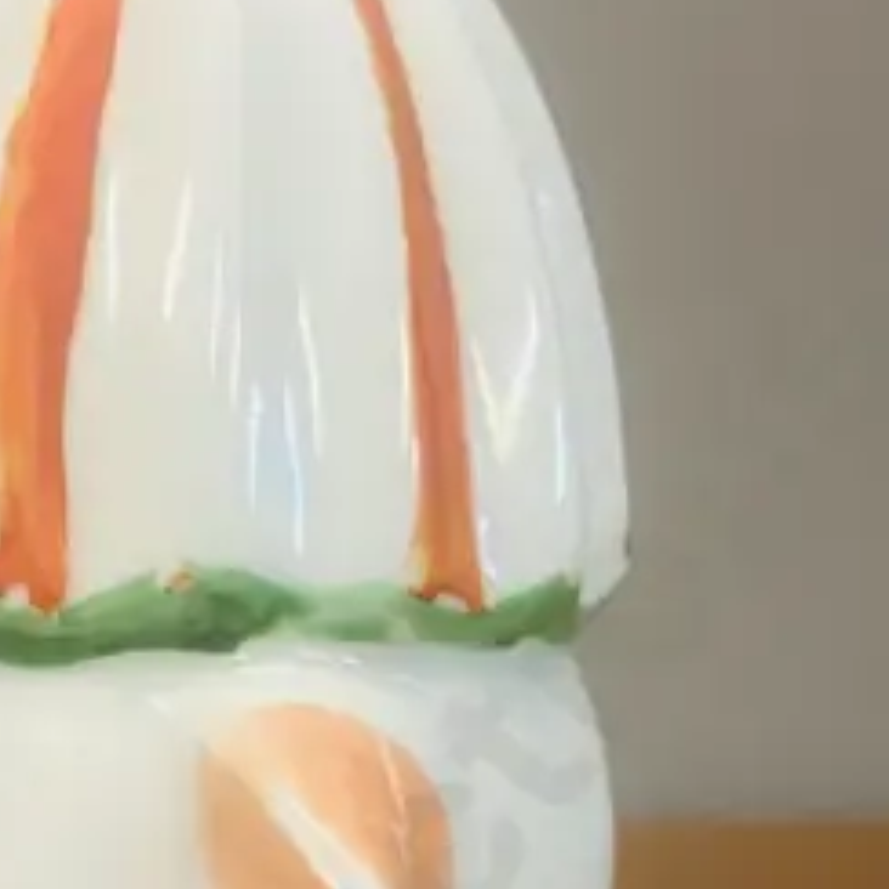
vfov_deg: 15.7
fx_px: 3022
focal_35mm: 104
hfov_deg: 16.6
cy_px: 1239
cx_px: 160
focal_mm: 3.99
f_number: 1.8
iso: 125
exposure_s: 1/50
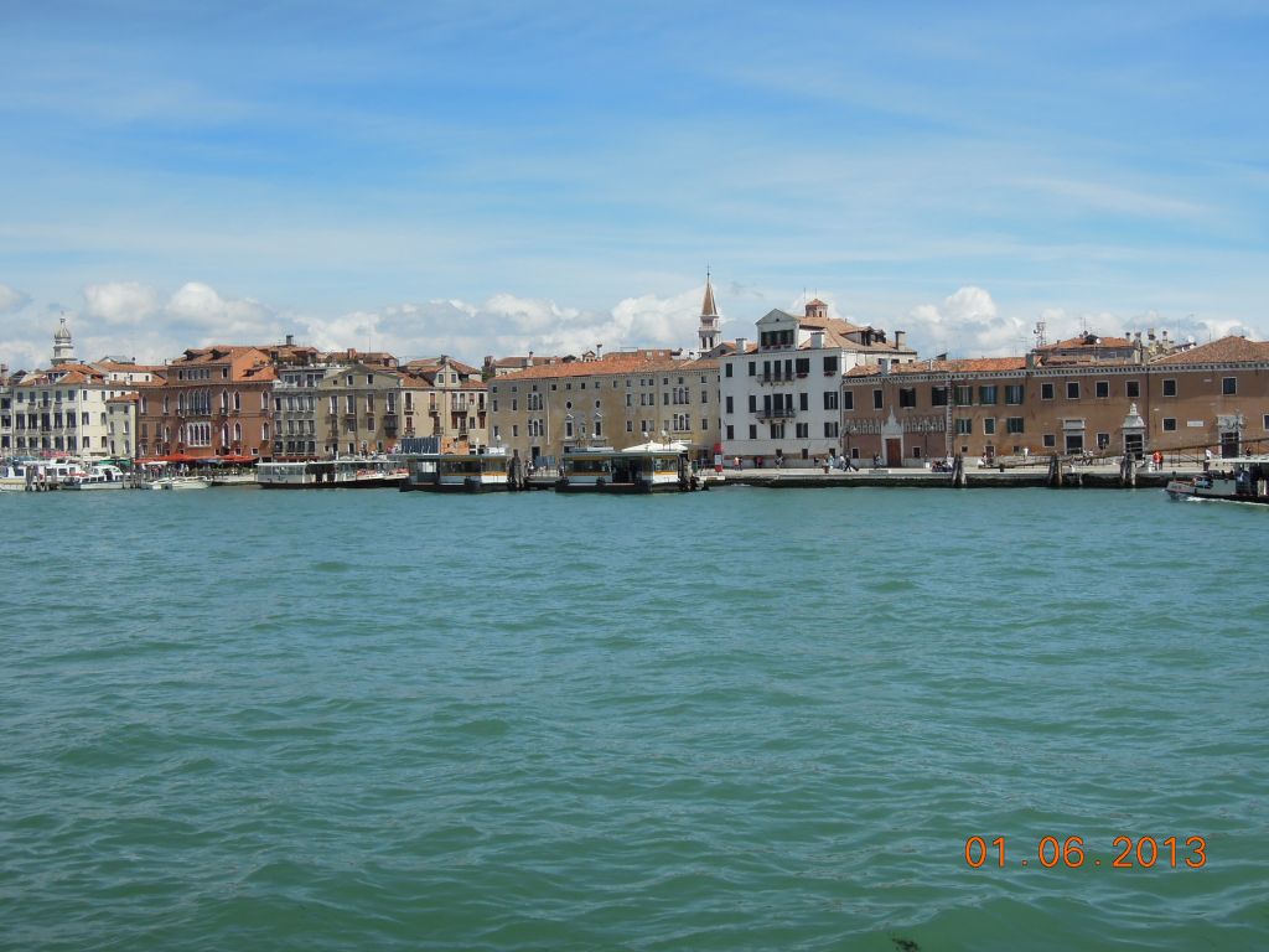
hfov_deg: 38.2
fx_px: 1833
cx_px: 634
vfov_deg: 29.1
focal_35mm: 50
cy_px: 476
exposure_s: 1/1600
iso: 160
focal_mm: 9
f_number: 4.7
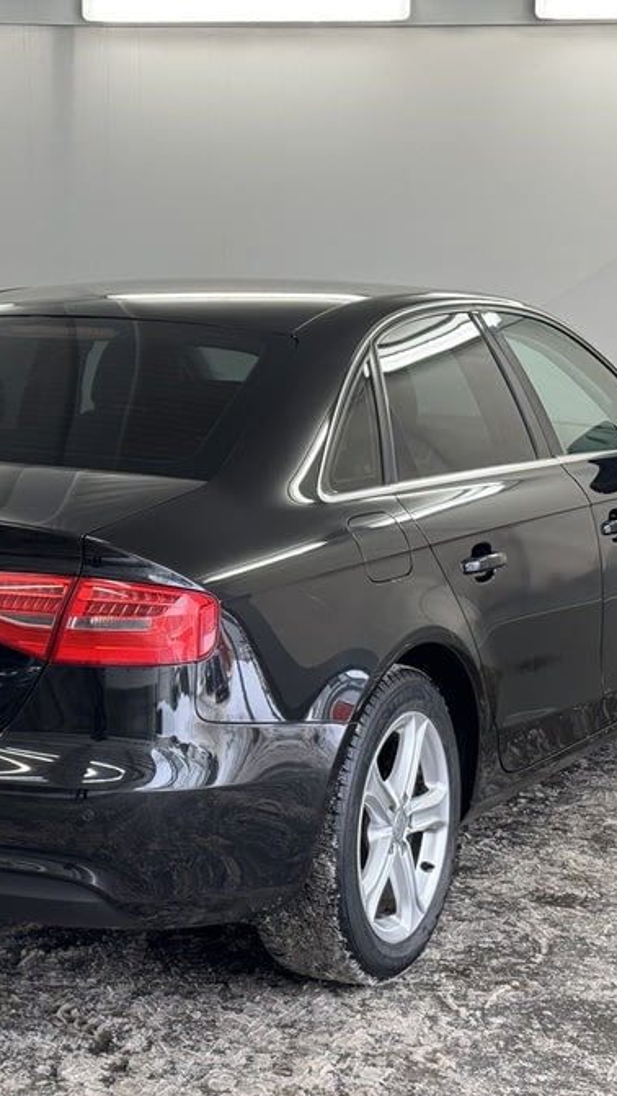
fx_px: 2036
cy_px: 549
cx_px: 145
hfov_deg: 17.1
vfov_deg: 30.2
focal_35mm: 70
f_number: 1.78
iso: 50
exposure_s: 1/100
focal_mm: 6.76
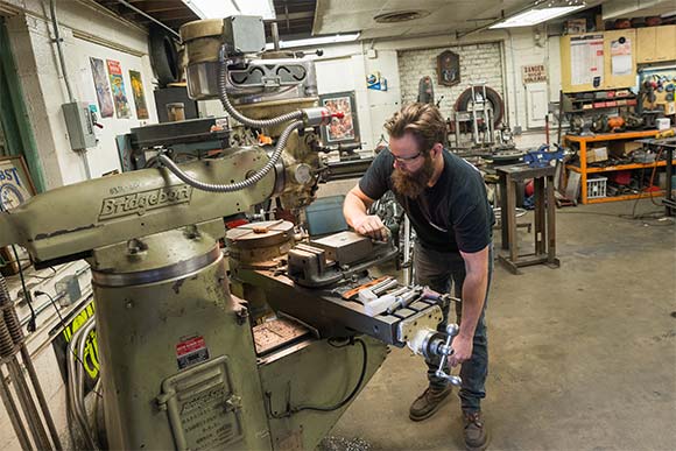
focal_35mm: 24
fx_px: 451
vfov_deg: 53.2
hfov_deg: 73.7
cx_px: 338
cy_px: 226
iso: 1000
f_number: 4.8
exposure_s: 1/125
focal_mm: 24
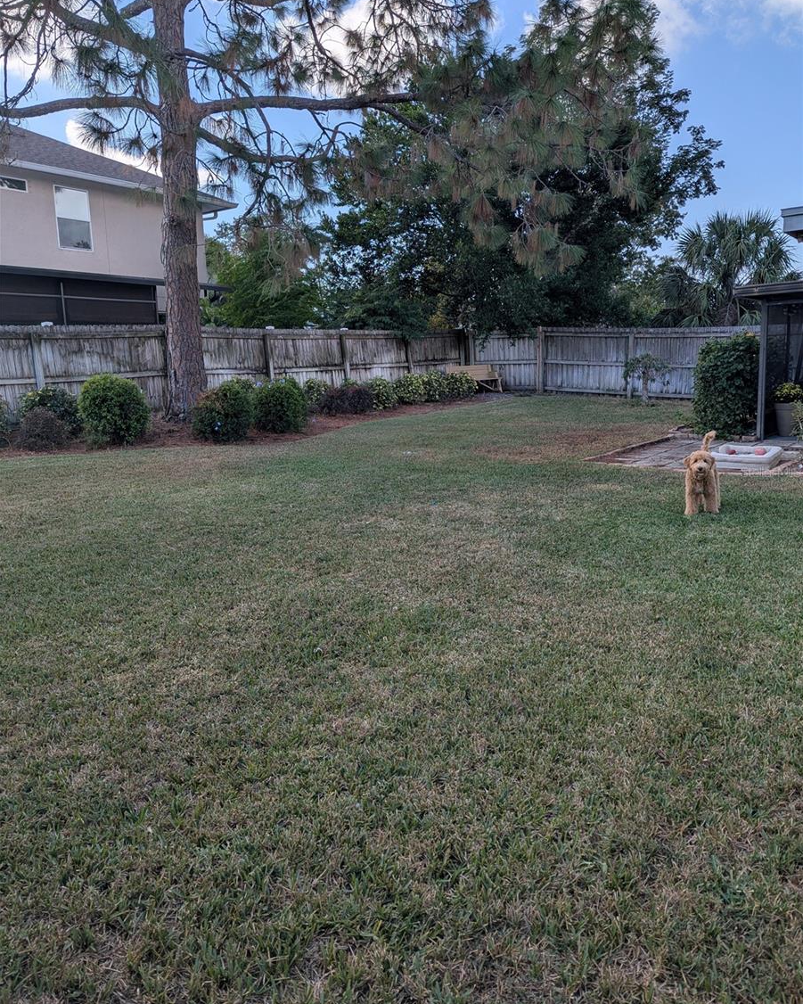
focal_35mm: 25
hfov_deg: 56.8
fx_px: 743
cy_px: 472
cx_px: 402
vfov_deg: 68.0
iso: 44
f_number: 1.85
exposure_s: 1/1508
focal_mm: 6.81
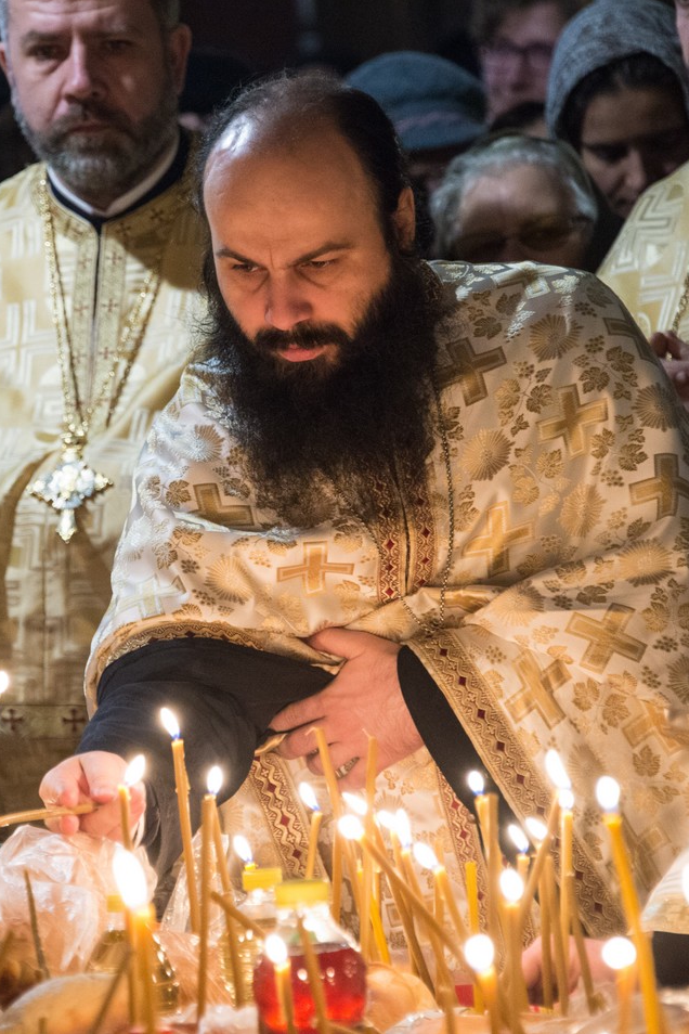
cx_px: 210
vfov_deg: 6.5
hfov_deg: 4.3
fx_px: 9071
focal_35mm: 316
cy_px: 517
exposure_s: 1/30
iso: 5000
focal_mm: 210
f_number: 5.6
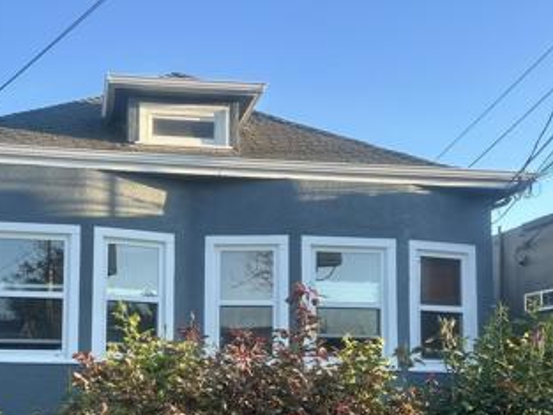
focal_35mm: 49
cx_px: 186
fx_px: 783
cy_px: 309
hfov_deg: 38.5
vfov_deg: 29.3
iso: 80
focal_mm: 6.86
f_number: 1.78
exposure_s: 1/822
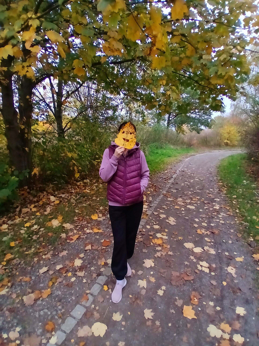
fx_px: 170
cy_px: 173
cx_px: 130
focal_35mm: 17
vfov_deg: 91.0
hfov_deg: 74.7
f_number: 2.2
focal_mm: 1.4
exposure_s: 1/20
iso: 500
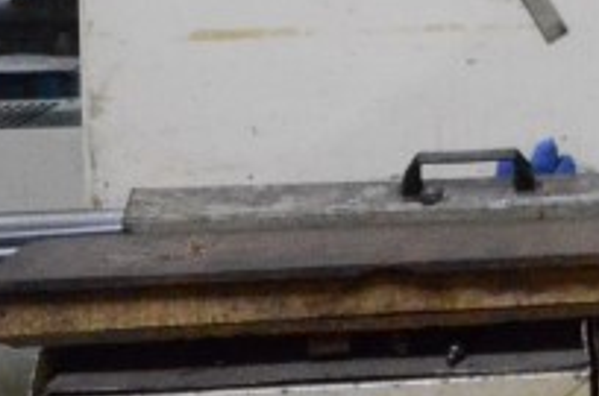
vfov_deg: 8.4
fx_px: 2656
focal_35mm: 160
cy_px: -155
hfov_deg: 11.1
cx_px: 1361
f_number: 5
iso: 6400
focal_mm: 20
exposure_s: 1/160
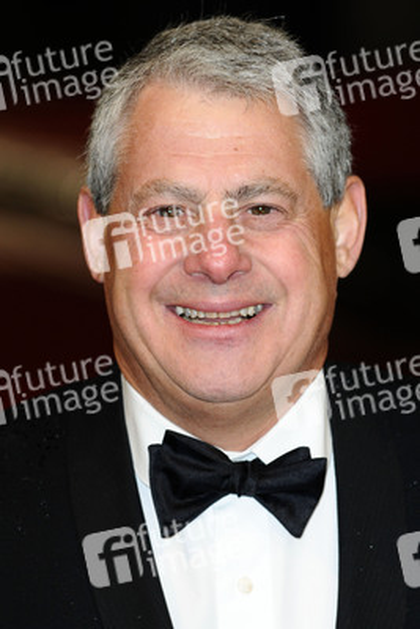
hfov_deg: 5.2
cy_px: 314
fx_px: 4589
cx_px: 210
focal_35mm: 262
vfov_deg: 7.8
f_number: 4
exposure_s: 1/200
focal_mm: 175
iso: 320
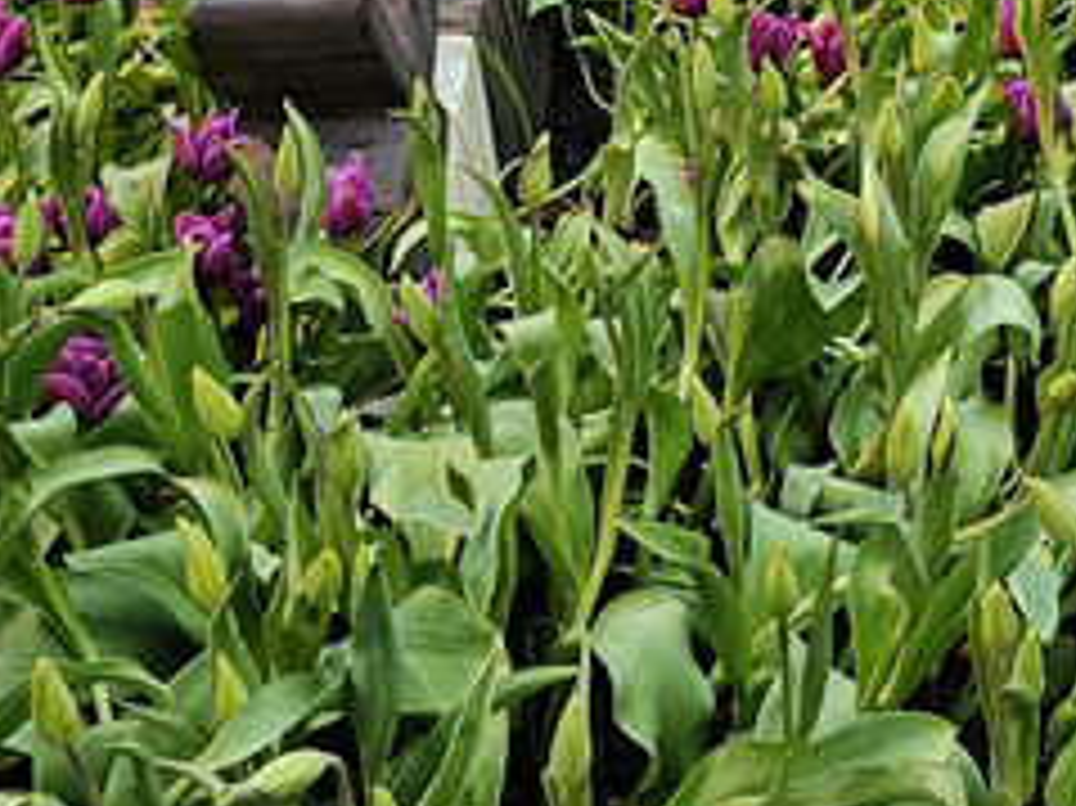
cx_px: 1112
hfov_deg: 24.1
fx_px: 2392
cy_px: -270
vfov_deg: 17.8
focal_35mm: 77
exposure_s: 1/100
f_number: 1.7
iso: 500
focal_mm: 6.3
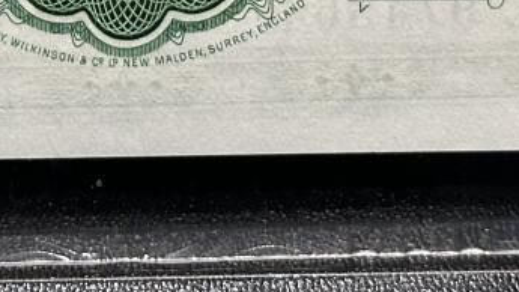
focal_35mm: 212
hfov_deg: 10.1
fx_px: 2917
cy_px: -372
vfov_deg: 5.6
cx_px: 135
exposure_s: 1/50
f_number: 1.78
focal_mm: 6.86
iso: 160
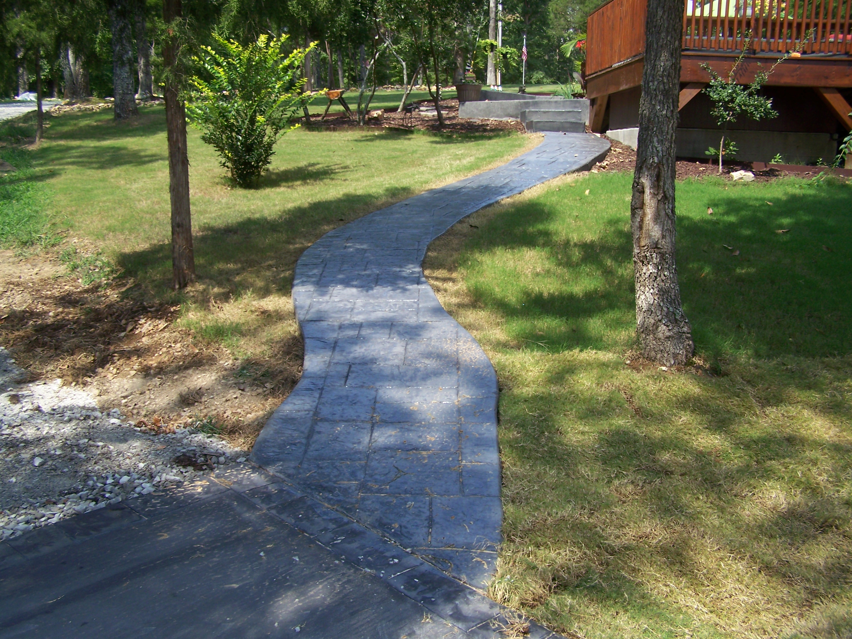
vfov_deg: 37.7
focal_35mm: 38
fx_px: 935
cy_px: 320
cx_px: 426
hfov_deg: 49.0
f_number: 2.8
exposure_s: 1/500
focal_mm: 6.3
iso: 64
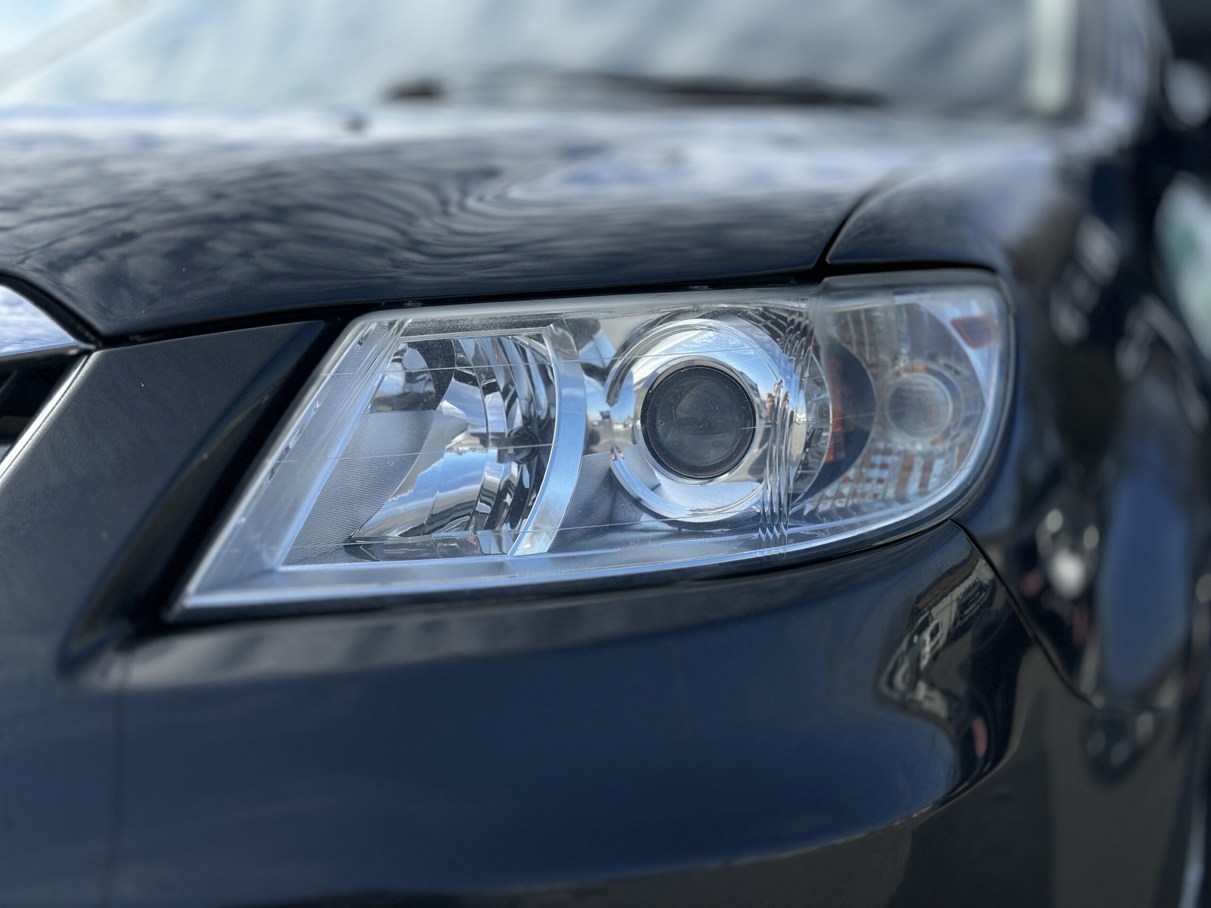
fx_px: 1679
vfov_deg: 30.3
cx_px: 606
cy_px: 454
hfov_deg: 39.7
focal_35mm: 48
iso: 100
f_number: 1.78
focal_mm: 6.86
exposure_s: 1/4016
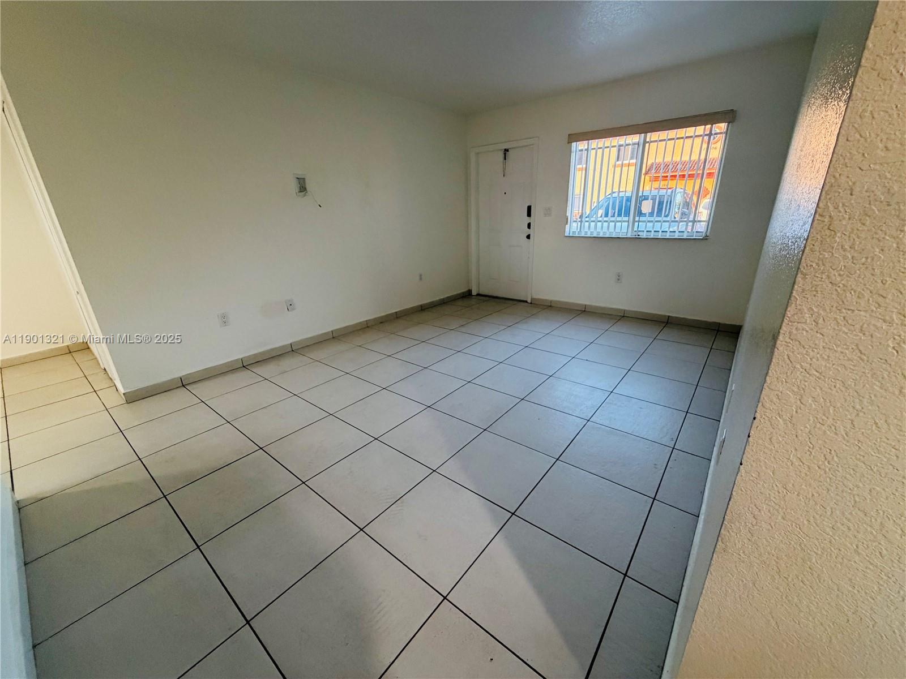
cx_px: 453
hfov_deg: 102.1
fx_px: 366
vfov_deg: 85.7
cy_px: 340
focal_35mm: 14
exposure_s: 1/60
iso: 320
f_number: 2.2
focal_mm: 2.22
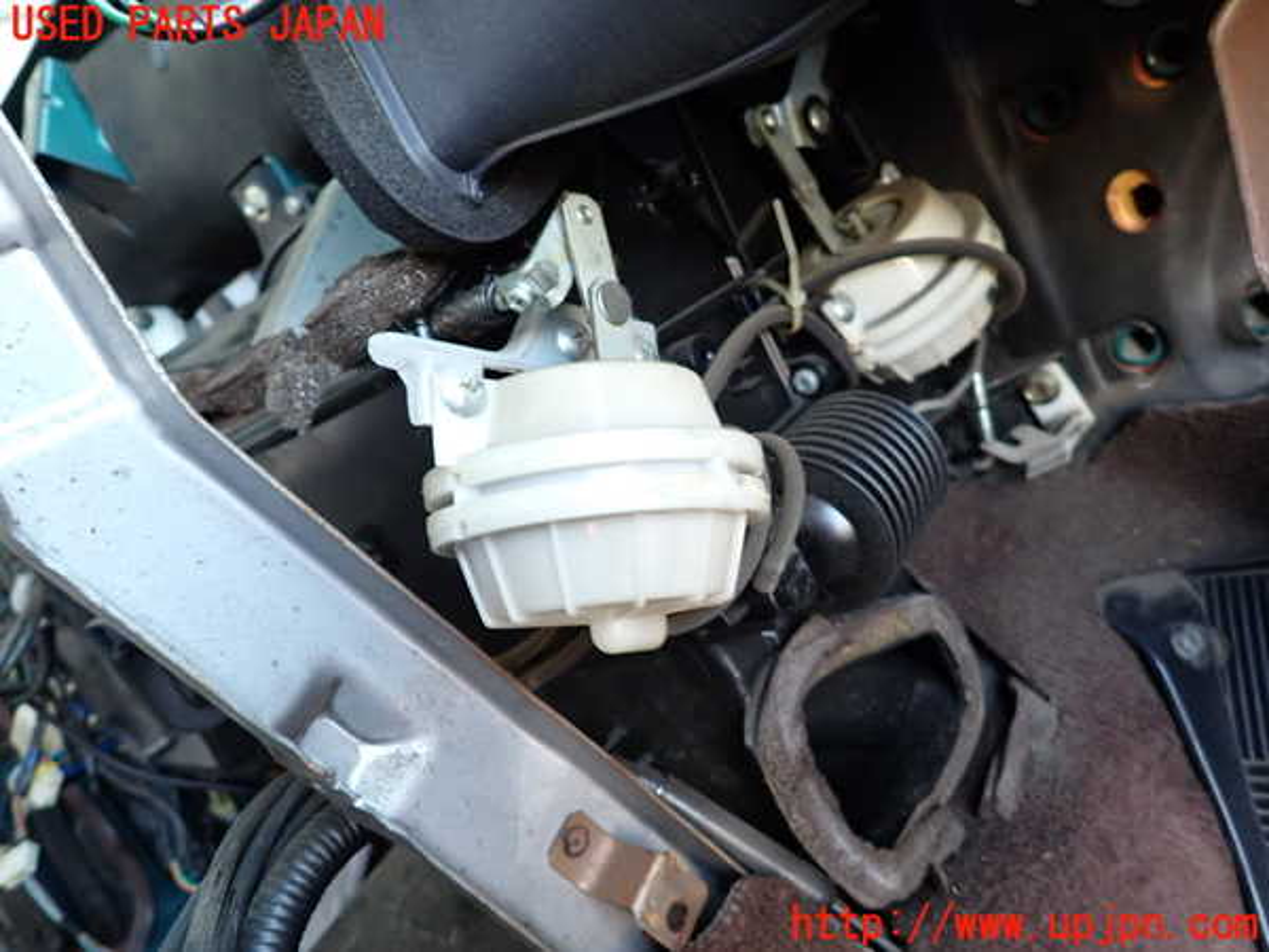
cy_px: 476
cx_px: 634
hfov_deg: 69.4
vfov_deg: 54.9
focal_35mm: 25
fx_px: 916
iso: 250
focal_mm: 4.5
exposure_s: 1/30
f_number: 2
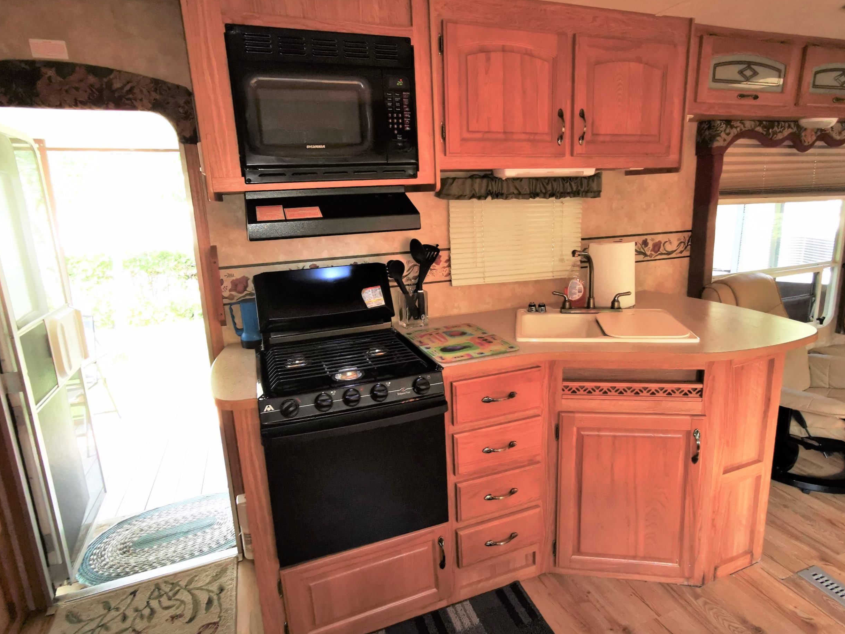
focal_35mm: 19
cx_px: 439
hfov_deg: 84.6
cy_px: 305
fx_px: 464
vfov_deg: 68.7
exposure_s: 1/33.3
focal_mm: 2.26
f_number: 2.2
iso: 320
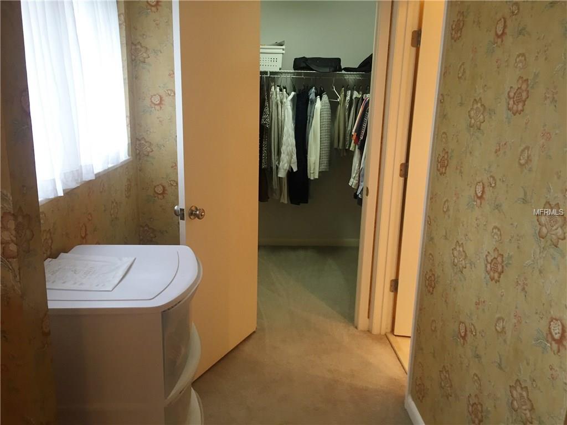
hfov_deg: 61.7
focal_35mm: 29
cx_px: 284
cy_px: 212
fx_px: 475
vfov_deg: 48.2
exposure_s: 1/30
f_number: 2.2
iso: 100
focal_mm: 4.15
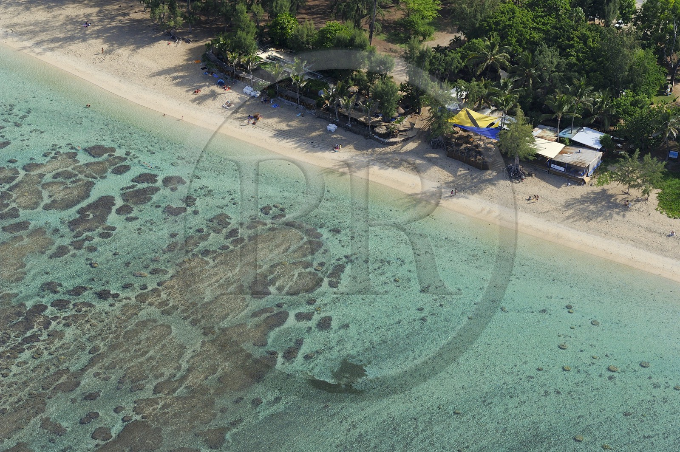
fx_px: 2302
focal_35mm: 122
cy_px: 226
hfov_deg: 16.8
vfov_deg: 11.2
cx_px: 340
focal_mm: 122
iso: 800
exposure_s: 1/1250
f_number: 11
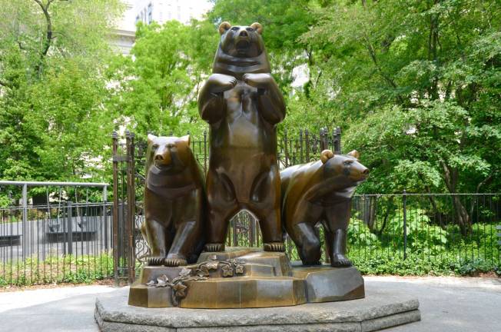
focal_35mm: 40
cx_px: 250
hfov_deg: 48.0
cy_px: 166
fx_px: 563
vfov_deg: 32.9
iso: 200
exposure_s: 1/125
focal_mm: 27
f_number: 5.6
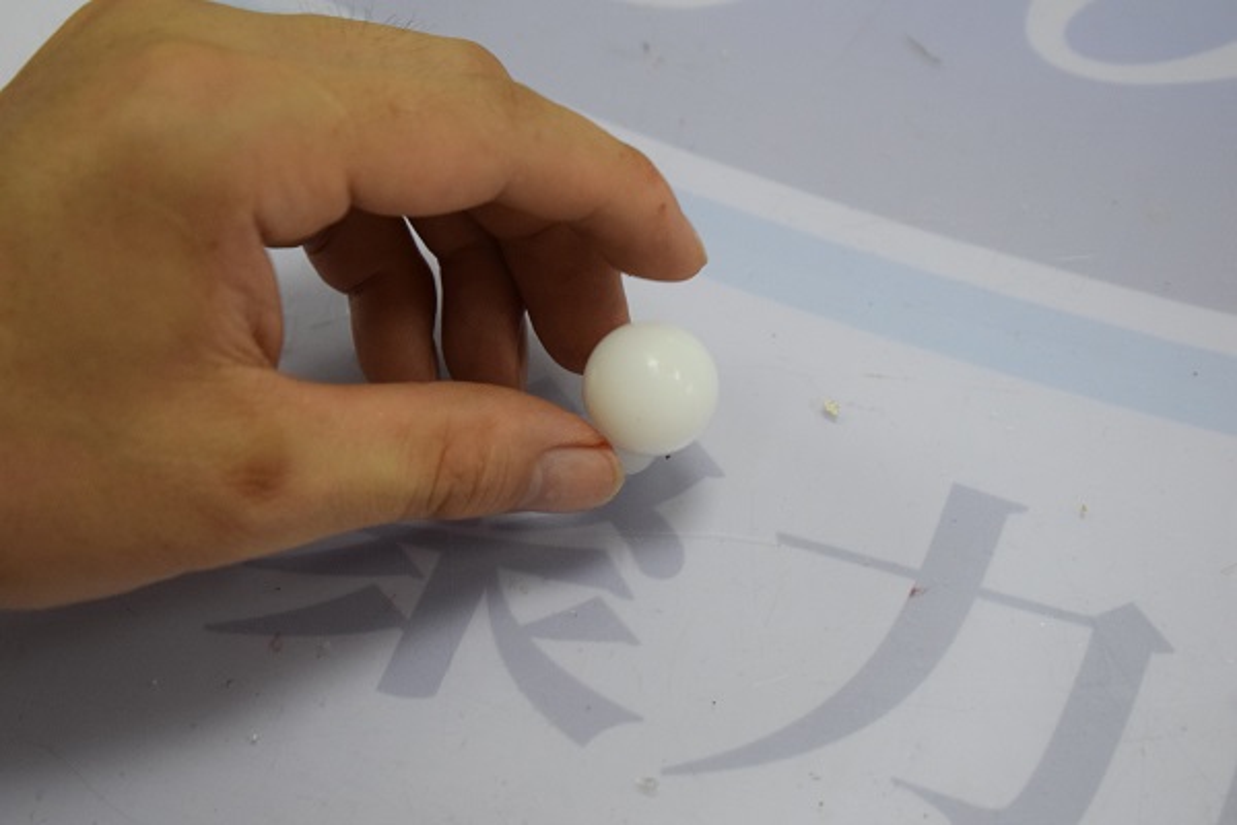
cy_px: 412
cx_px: 618
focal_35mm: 82
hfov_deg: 24.6
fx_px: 2835
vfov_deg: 16.6
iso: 2200
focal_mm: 55
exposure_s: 1/125
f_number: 5.6
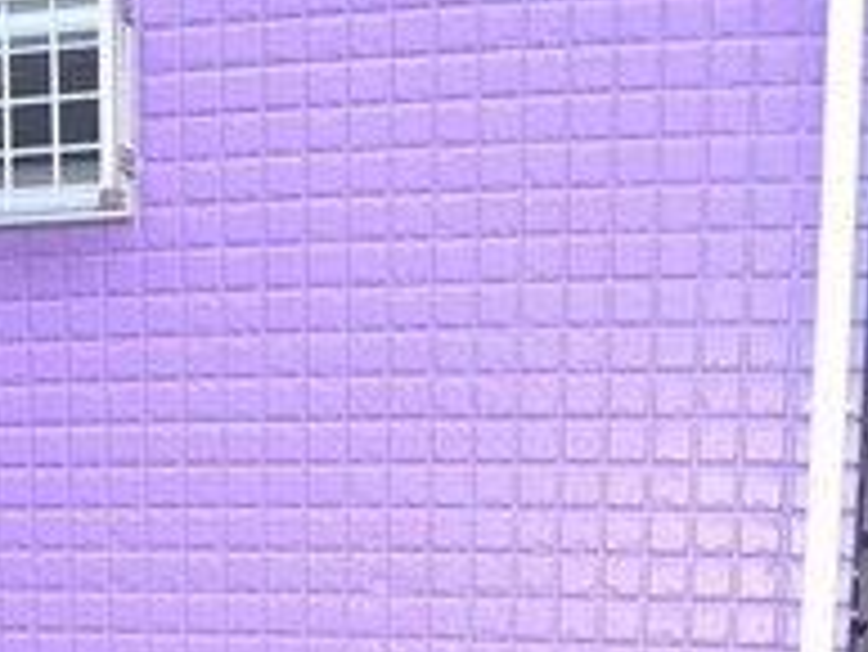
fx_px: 2183
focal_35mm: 87
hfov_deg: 22.5
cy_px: 924
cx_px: 400
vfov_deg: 15.8
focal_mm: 5.1
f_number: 2
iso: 400
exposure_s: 1/60
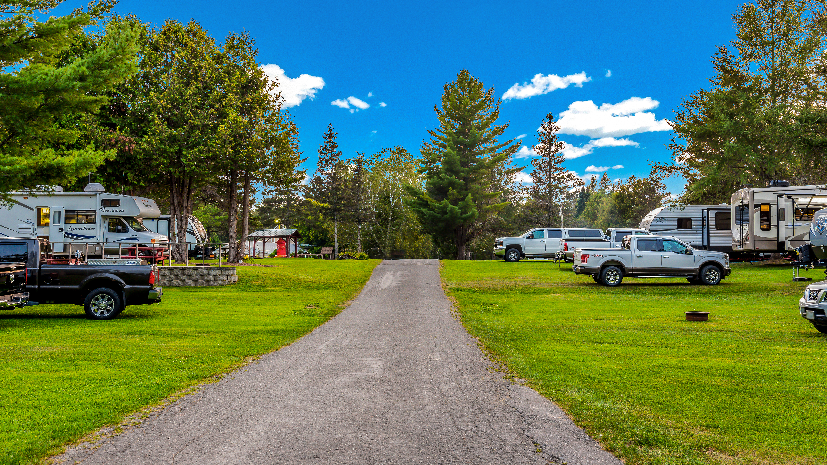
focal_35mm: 42
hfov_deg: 48.4
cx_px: 414
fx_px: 921
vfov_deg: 28.3
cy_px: 220
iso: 250
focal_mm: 40
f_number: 8
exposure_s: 2.5
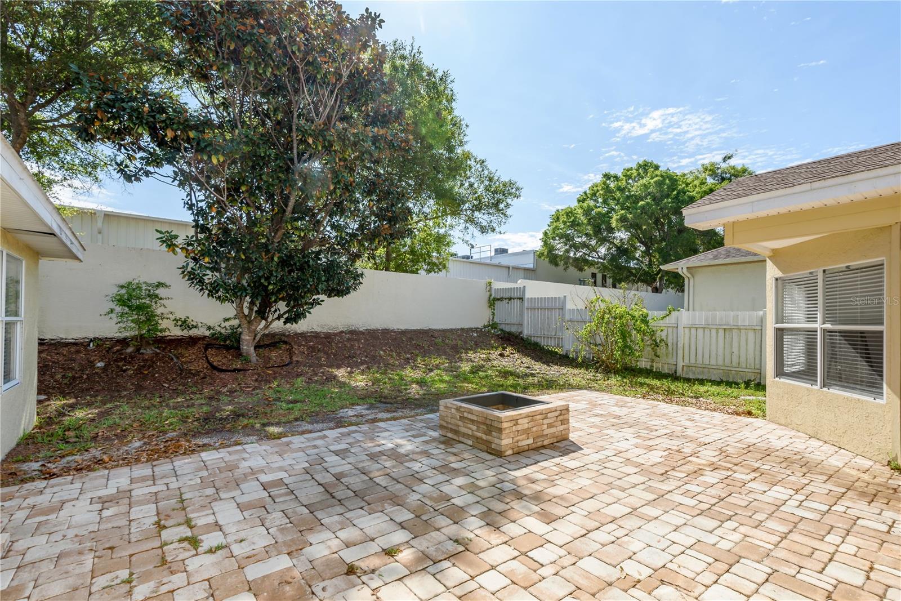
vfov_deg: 73.8
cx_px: 450
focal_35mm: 16
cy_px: 300
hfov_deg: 96.7
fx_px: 400
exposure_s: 1/400
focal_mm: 16
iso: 320
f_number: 10
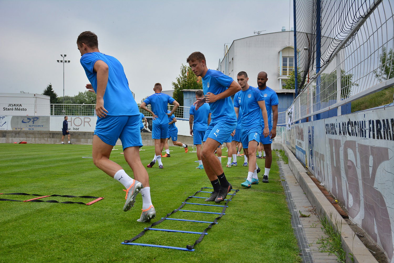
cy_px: 132
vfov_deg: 29.9
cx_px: 197
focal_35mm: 45
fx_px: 492
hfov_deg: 43.6
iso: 400
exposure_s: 1/1250
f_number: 5
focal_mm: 30
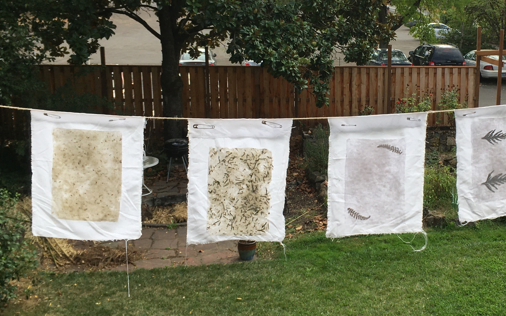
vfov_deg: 24.8
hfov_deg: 38.2
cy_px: 129
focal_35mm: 52
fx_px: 717
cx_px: 358
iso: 25
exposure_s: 1/620
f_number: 2.2
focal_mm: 4.15
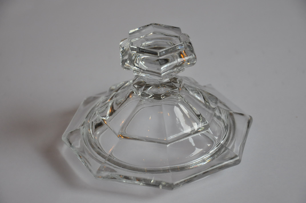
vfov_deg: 13.0
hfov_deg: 19.5
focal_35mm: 105
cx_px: 153
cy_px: 102
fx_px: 891
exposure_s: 1/125
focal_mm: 70
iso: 1400
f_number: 5.3
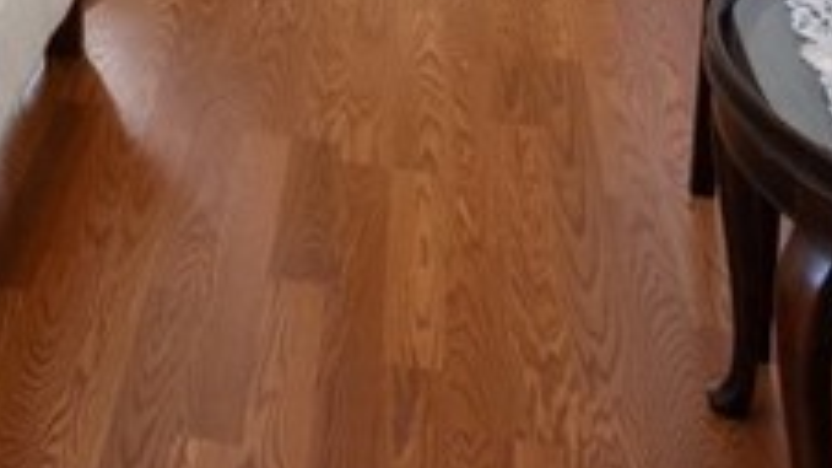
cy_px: -709
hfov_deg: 25.9
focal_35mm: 76
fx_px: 1676
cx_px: -63
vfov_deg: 12.1
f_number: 22
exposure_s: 2
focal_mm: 16
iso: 50
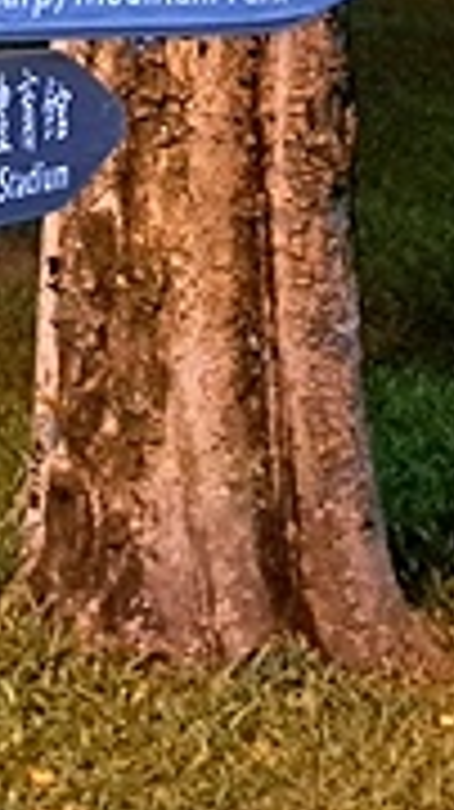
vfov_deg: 20.8
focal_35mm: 93
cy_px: -248
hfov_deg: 11.9
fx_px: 1994
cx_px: -396
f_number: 1.8
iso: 1250
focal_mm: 5.23
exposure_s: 1/17
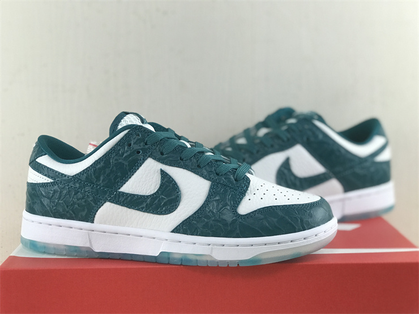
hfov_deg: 33.8
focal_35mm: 57
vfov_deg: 25.7
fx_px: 690
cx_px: 210
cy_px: 157
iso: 100
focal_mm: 6.6
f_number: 2.8
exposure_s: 1/50
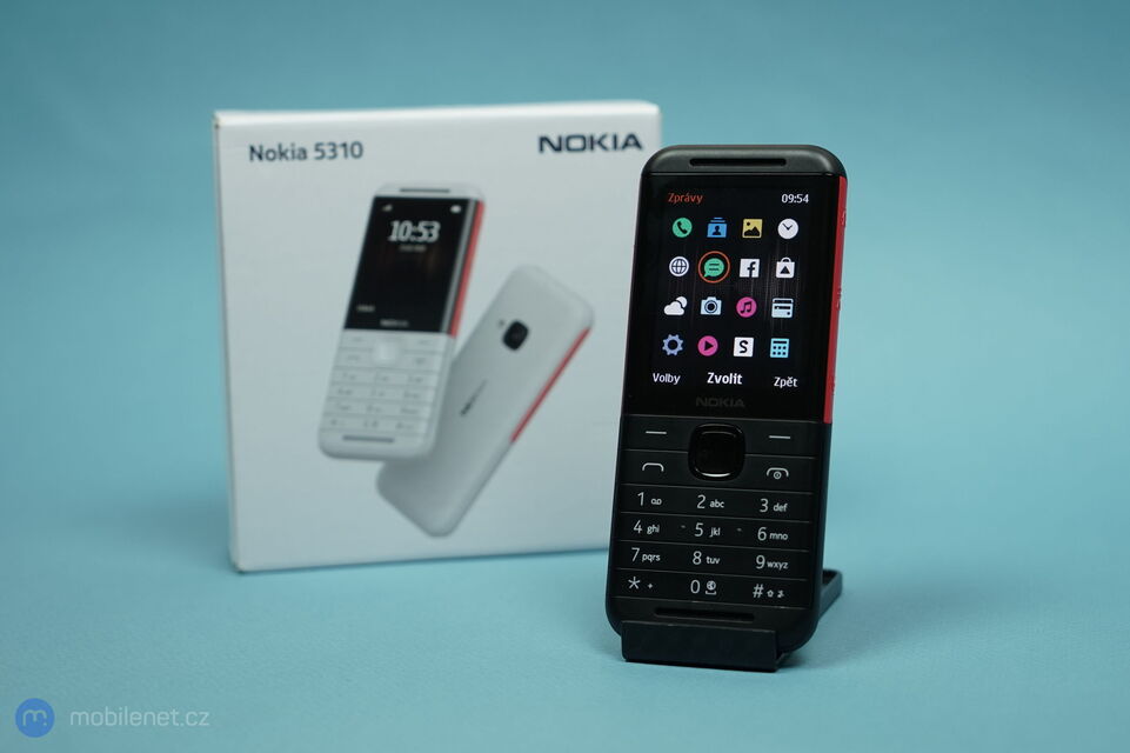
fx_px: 1600
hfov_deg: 38.9
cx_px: 565
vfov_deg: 26.5
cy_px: 376
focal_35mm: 51
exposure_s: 1/125
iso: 320
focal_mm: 51
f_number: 4
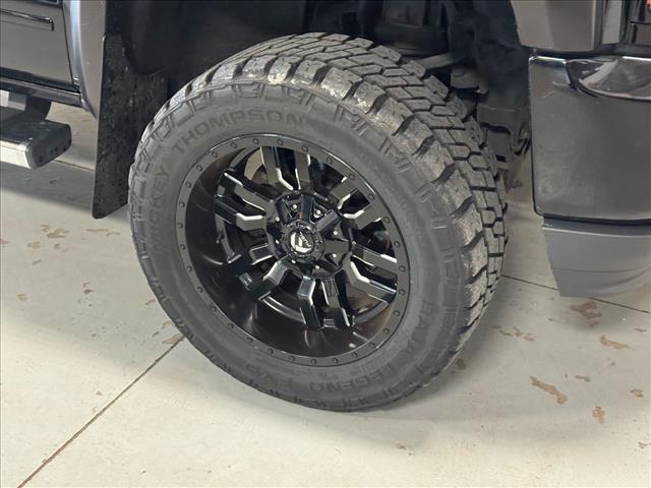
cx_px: 326
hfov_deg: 39.7
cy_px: 244
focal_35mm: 48
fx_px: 903
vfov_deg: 30.3
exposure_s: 1/40
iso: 400
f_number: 1.78
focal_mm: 6.76
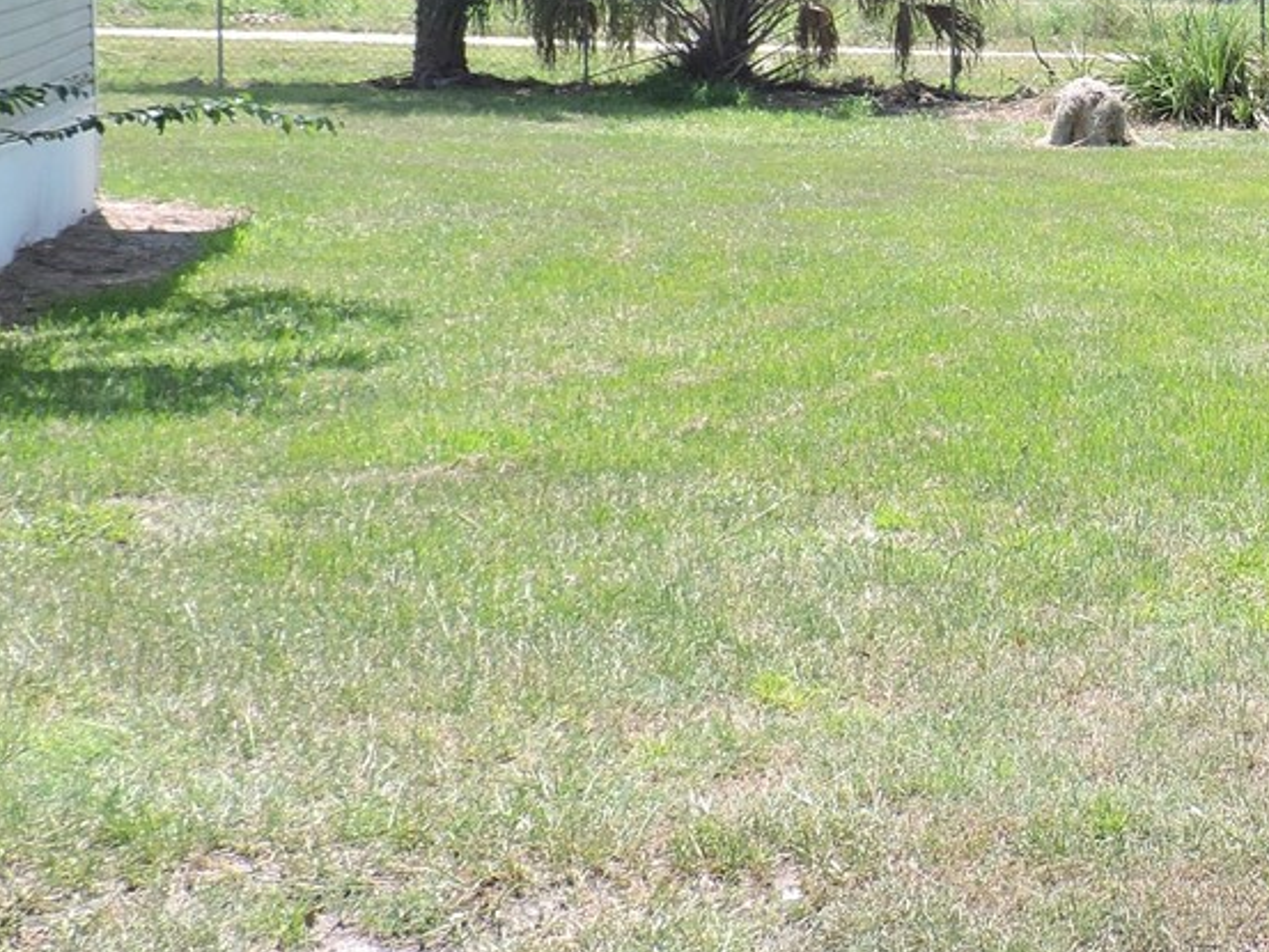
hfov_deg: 22.7
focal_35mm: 81
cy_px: 133
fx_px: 2970
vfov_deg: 18.0
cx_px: 1409
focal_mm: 5
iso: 100
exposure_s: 1/400
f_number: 3.1
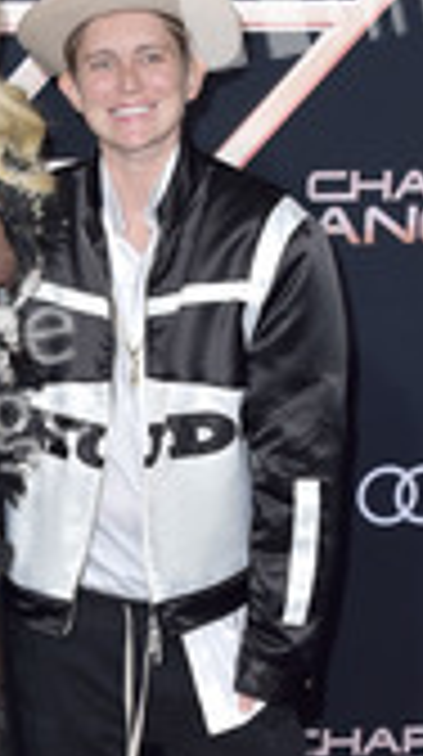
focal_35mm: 110
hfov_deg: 10.9
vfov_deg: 19.2
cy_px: 639
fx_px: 2202
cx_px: -7
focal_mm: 44
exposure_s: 1/250
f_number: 7.1
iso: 500
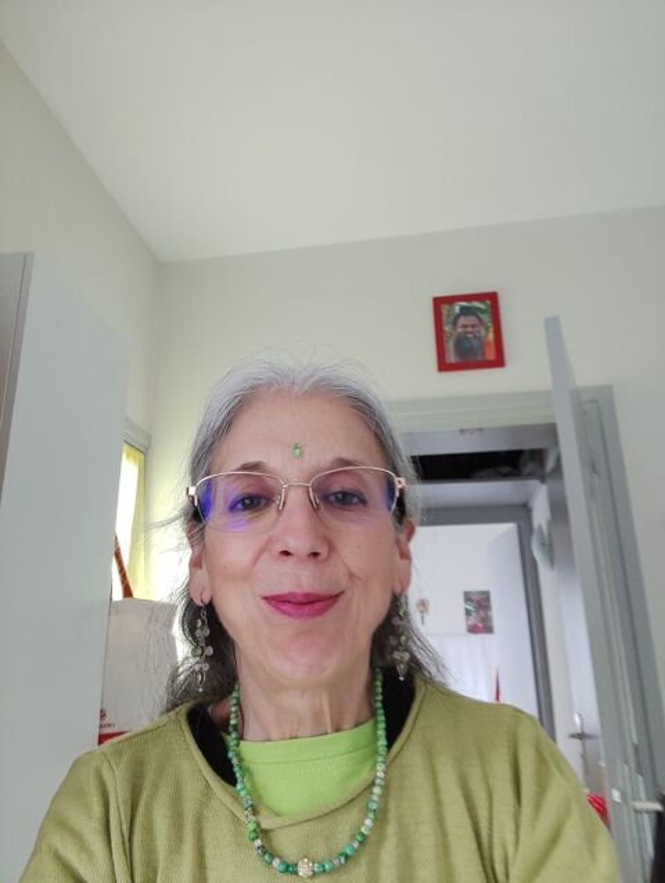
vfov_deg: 81.7
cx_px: 332
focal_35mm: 20
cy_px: 442
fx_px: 511
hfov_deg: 66.1
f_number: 2.45
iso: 72
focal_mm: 3.49
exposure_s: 1/50
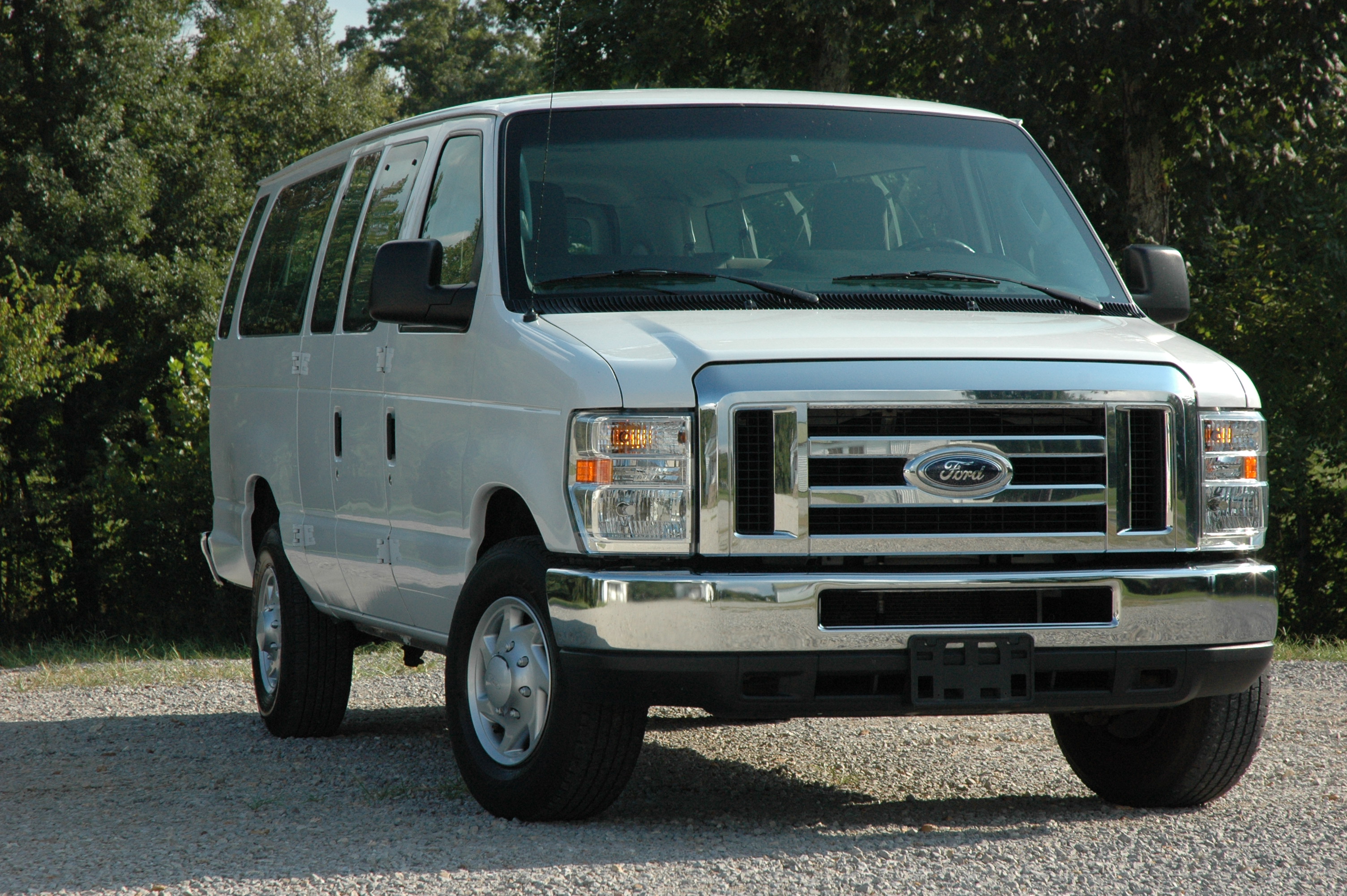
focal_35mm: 105
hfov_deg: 19.5
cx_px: 674
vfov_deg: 13.0
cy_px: 448
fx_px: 3925
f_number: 11
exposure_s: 1/500
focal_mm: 70
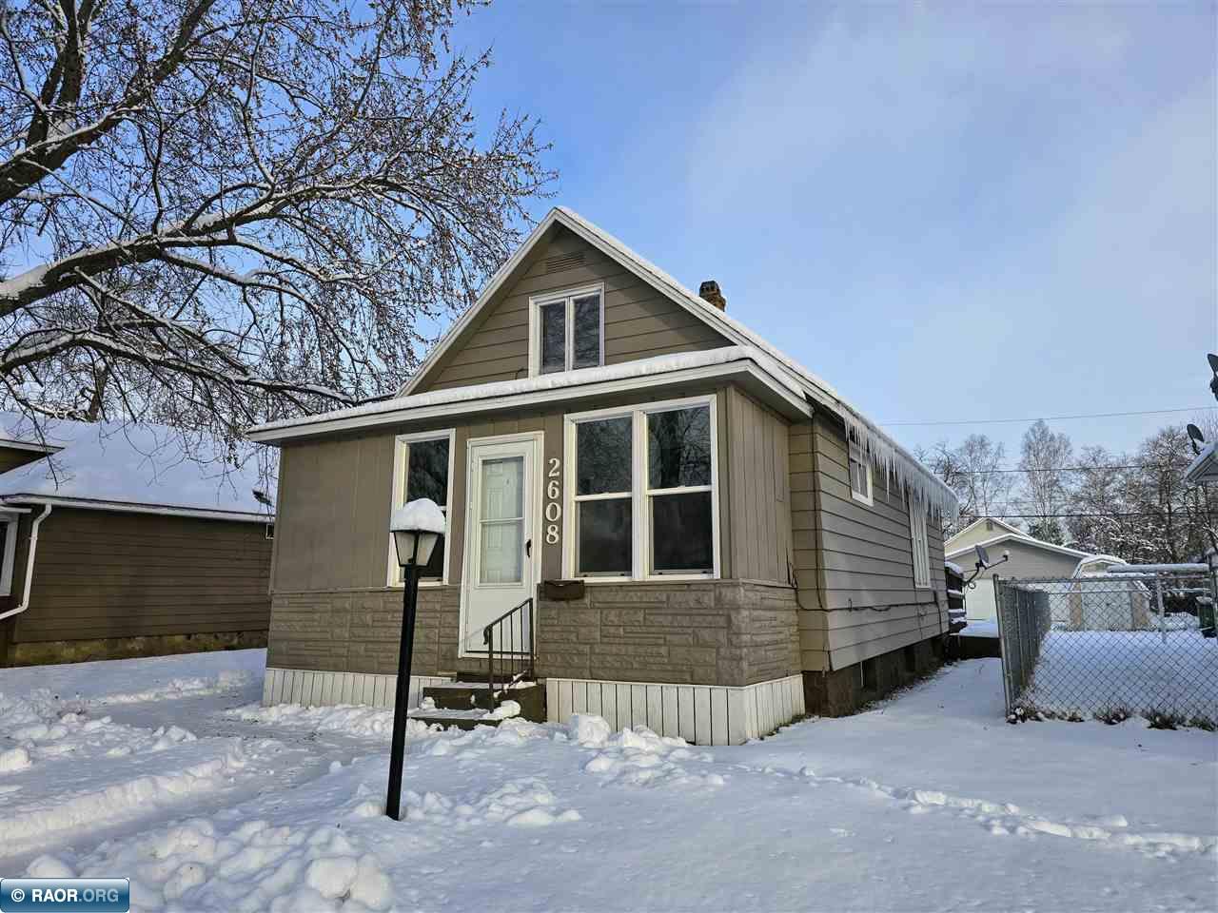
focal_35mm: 23
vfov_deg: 58.9
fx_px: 809
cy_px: 456
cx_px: 609
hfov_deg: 73.9
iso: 12
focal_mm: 6.3
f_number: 1.7
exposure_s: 1/426
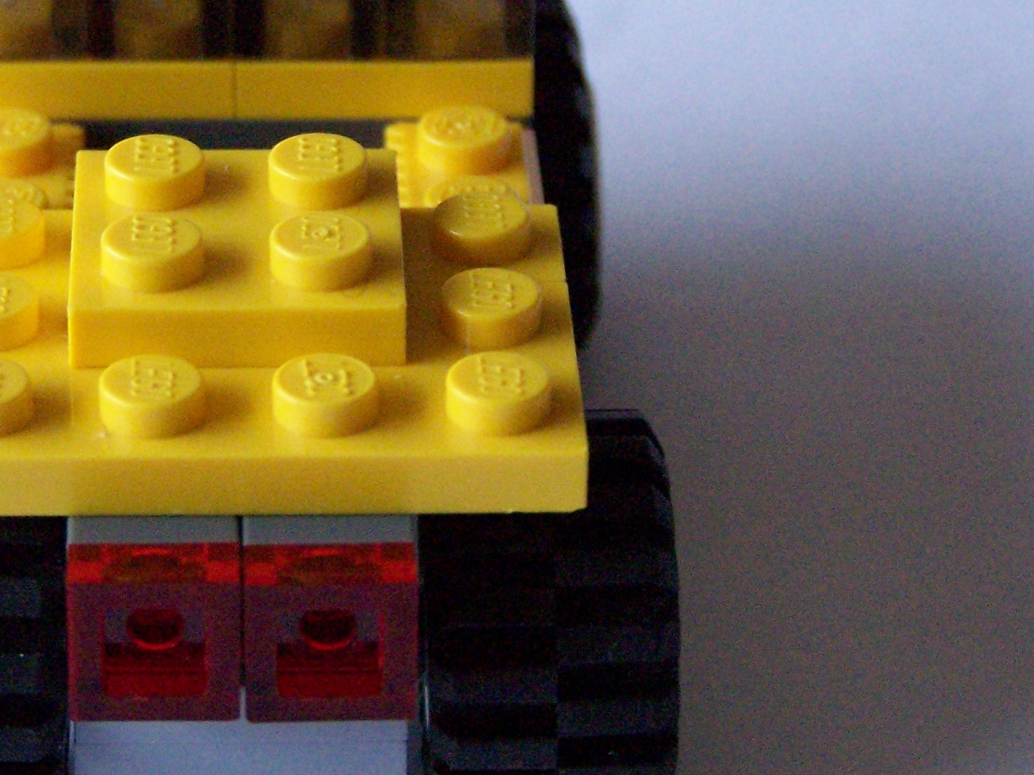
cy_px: 231
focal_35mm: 152
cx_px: 259
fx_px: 4540
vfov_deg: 9.7
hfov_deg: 13.0
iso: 400
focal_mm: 13.7
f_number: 3.2
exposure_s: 1/20
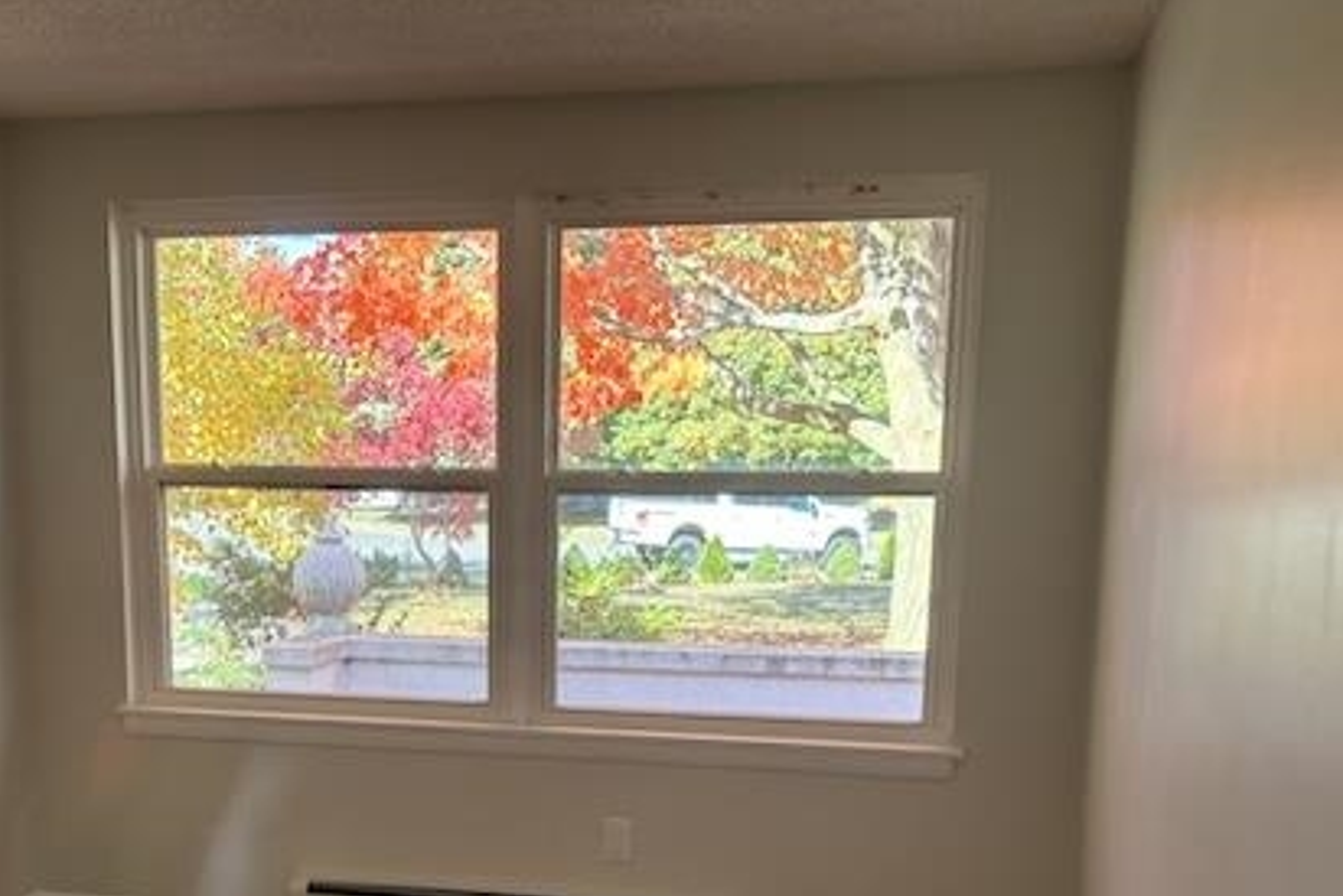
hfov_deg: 46.0
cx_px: 515
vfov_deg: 31.0
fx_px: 1567
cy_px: 743
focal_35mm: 42
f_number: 1.6
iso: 64
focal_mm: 5.96
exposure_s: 1/120
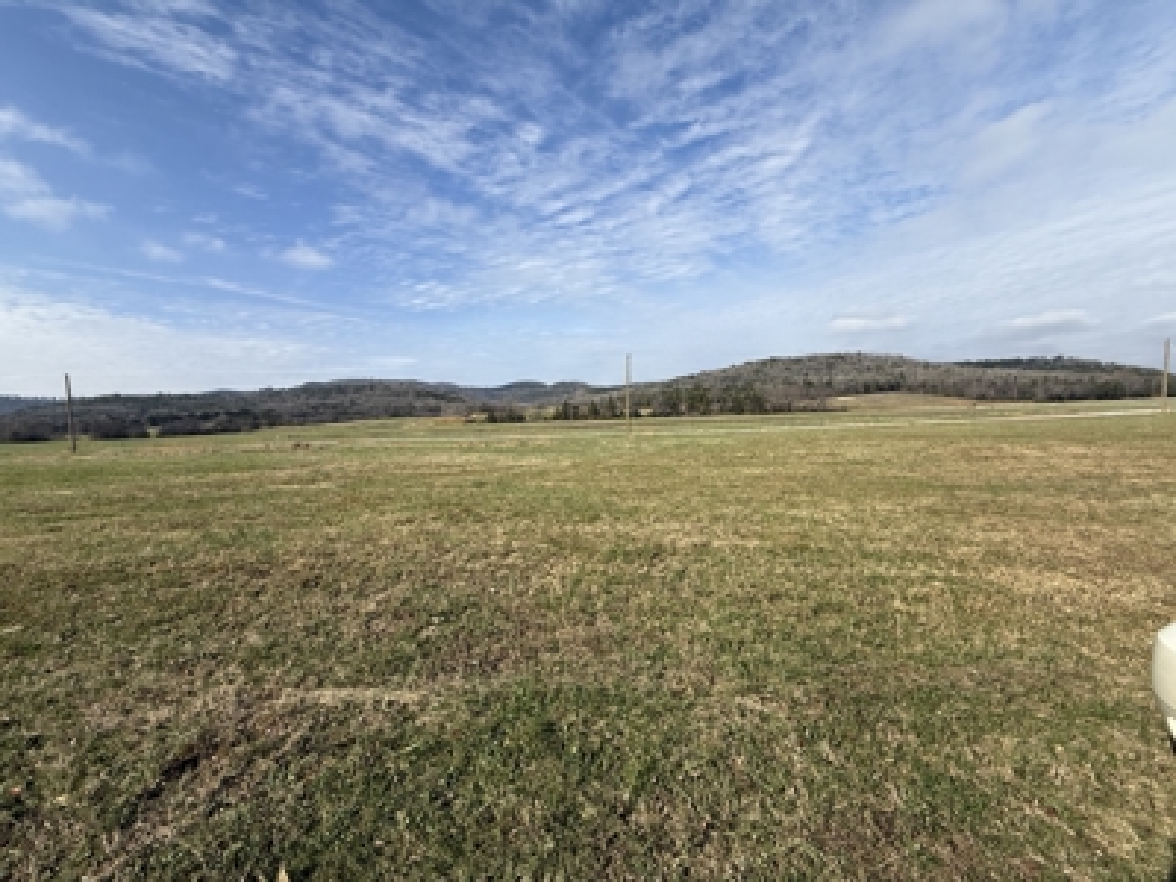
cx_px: 588
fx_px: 476
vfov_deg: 85.7
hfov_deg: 102.1
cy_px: 441
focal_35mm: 14
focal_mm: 2.22
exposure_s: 1/2165
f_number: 2.2
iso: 50
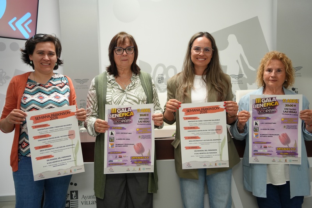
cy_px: 104
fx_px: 416
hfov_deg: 41.1
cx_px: 156
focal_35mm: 48
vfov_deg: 28.1
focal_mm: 48
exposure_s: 1/160
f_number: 4
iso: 1600
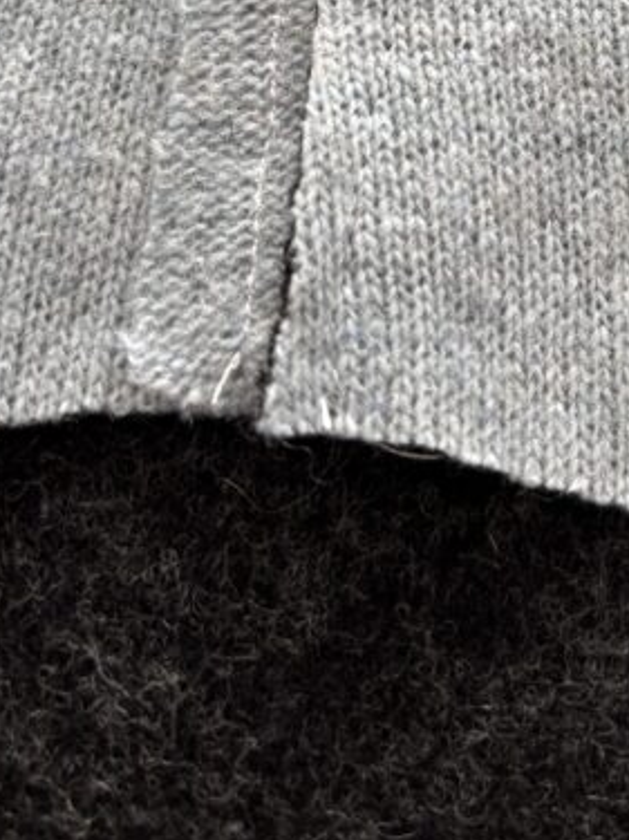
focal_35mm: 71
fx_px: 1721
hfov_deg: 19.8
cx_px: 685
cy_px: -150
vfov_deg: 24.9
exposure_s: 1/97
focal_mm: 5.96
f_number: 1.6
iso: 125
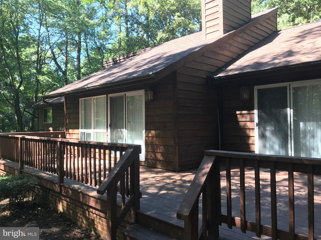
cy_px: 120
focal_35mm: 28
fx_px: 260
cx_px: 160
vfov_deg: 49.7
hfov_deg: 63.4
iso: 20
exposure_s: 1/112
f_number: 1.8
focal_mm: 3.99
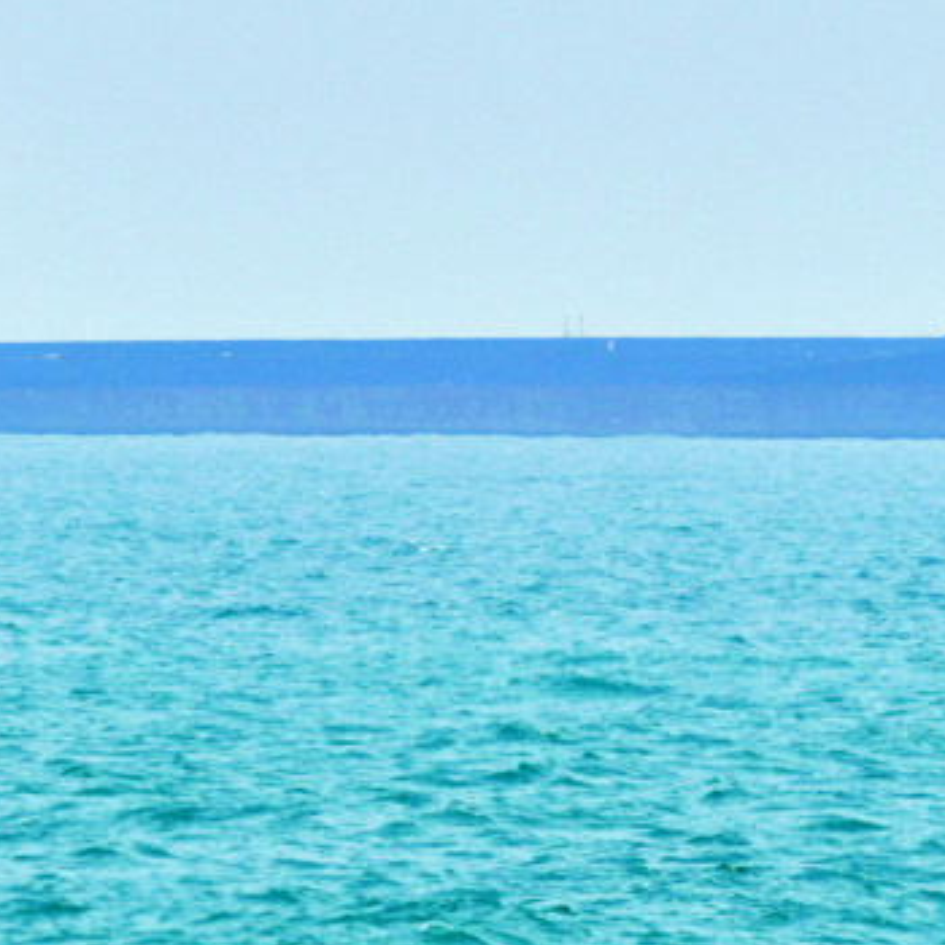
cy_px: 475
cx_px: 472
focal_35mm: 1244
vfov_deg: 1.4
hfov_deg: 1.4
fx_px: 38422
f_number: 11
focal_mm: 456
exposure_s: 1/750
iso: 200
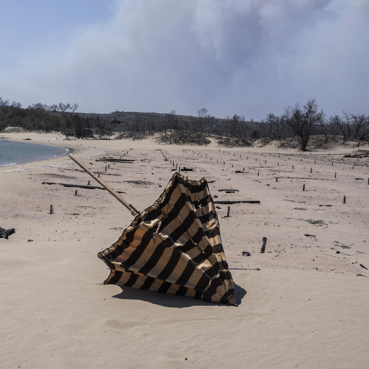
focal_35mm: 45
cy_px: 184
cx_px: 117
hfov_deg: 37.1
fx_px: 543
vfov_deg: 37.6
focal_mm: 35
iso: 50
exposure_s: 1/500
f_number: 4.5
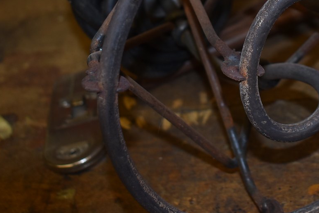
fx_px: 700
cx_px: 216
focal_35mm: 79
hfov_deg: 25.5
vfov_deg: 17.1
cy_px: 27
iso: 280
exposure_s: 1/125
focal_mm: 24
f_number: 3.8
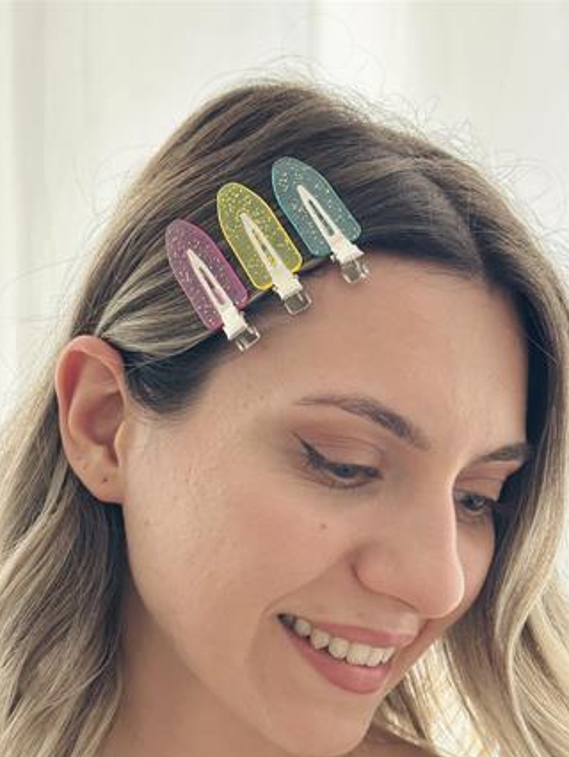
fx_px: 1314
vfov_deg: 32.0
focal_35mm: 60
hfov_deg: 24.4
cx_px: 286
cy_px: 472
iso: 80
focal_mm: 6.86
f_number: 1.78
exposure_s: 1/117
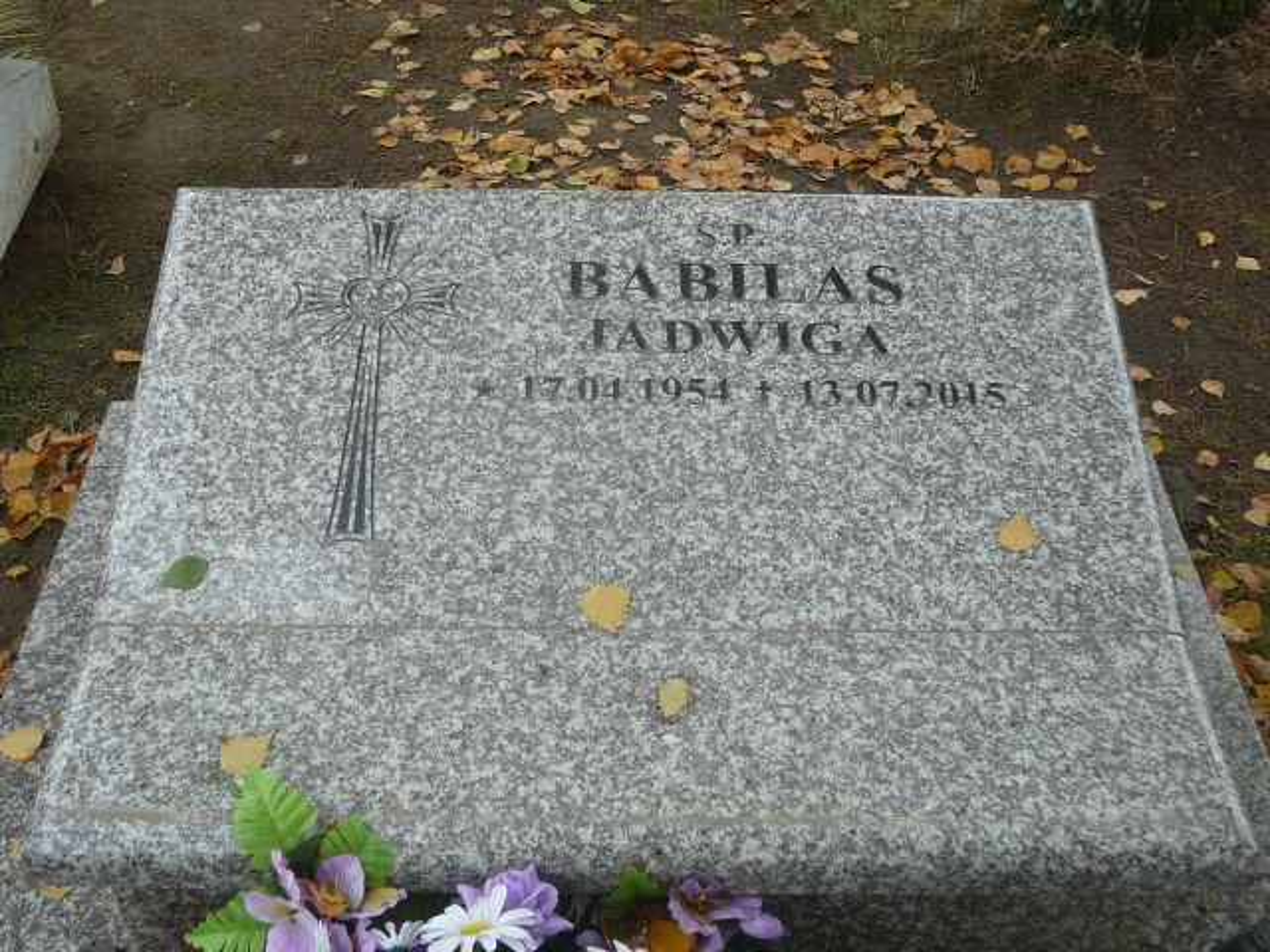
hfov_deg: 43.9
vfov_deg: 33.6
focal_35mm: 43
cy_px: 476
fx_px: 1578
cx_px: 635
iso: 80
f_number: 3.2
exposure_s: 1/60
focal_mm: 6.4
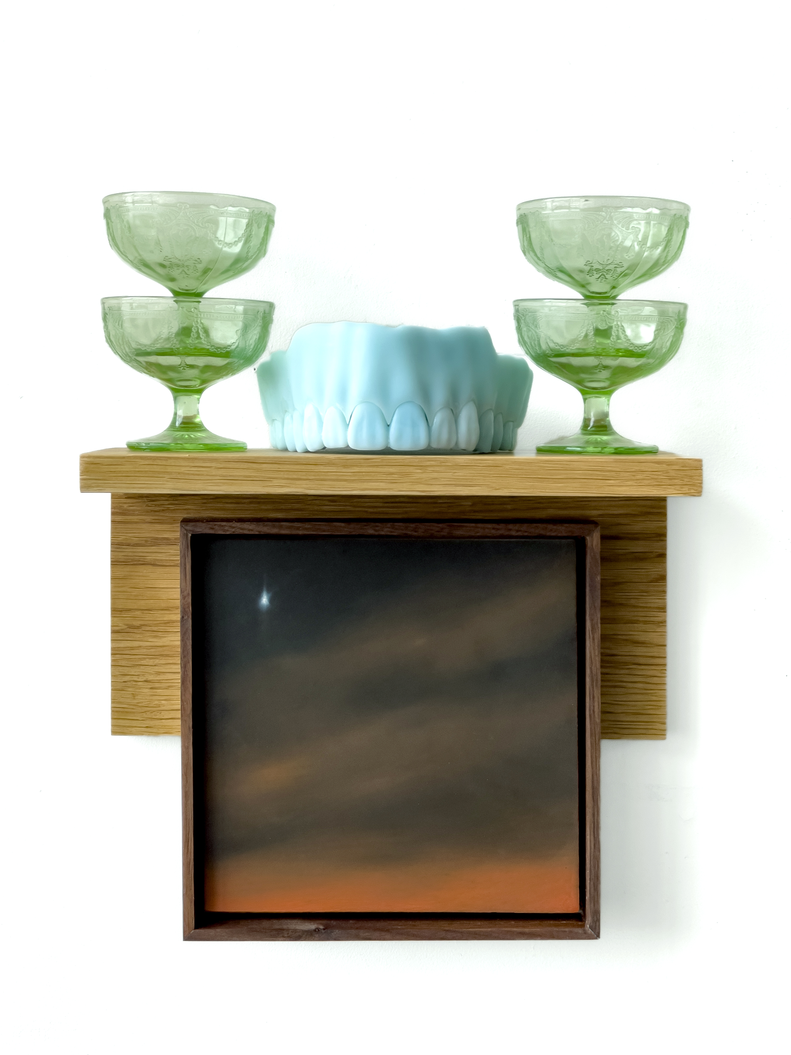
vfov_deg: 30.3
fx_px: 1950
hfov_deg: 22.9
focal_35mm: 64
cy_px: 528
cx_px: 396
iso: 50
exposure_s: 1/100
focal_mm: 7.5
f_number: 2.2
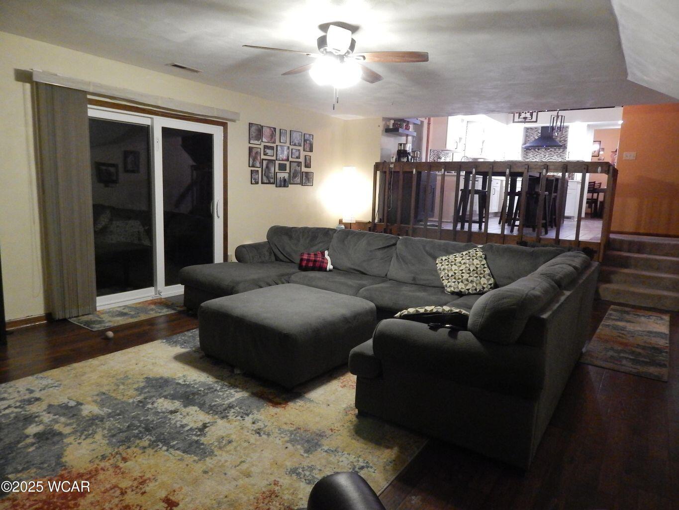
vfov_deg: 58.9
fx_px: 451
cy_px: 255
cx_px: 340
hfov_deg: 73.9
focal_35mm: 23
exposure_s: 1/25
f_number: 3
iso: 800
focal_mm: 4
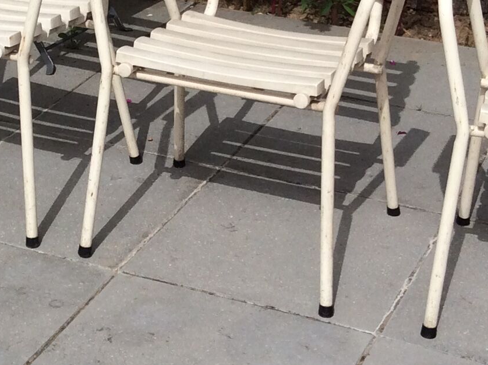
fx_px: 1394
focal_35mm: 99
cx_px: 153
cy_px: 116
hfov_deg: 19.8
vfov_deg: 14.9
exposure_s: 1/3584
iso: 32
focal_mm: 3.3
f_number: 2.4
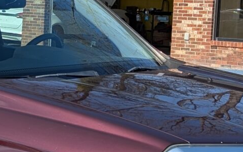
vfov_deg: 9.6
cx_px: -157
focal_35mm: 136
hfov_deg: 14.1
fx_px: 901
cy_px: 45
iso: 19
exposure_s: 1/840
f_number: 1.68
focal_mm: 6.9
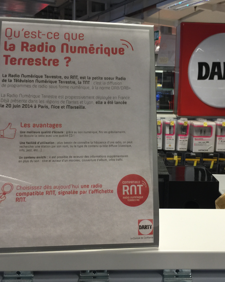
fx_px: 316
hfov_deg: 38.9
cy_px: 141
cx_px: 143
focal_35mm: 38
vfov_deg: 47.9
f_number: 2.2
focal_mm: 4.15
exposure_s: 1/40
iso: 32
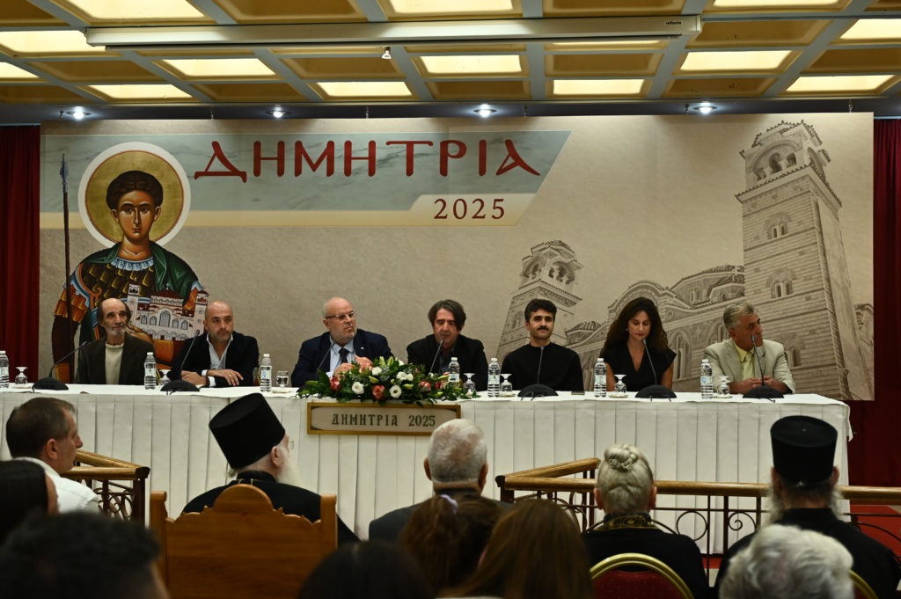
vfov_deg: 29.2
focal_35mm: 46
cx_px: 450
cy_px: 300
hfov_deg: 42.8
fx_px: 1150
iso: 1800
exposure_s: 1/200
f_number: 4.5
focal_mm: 46
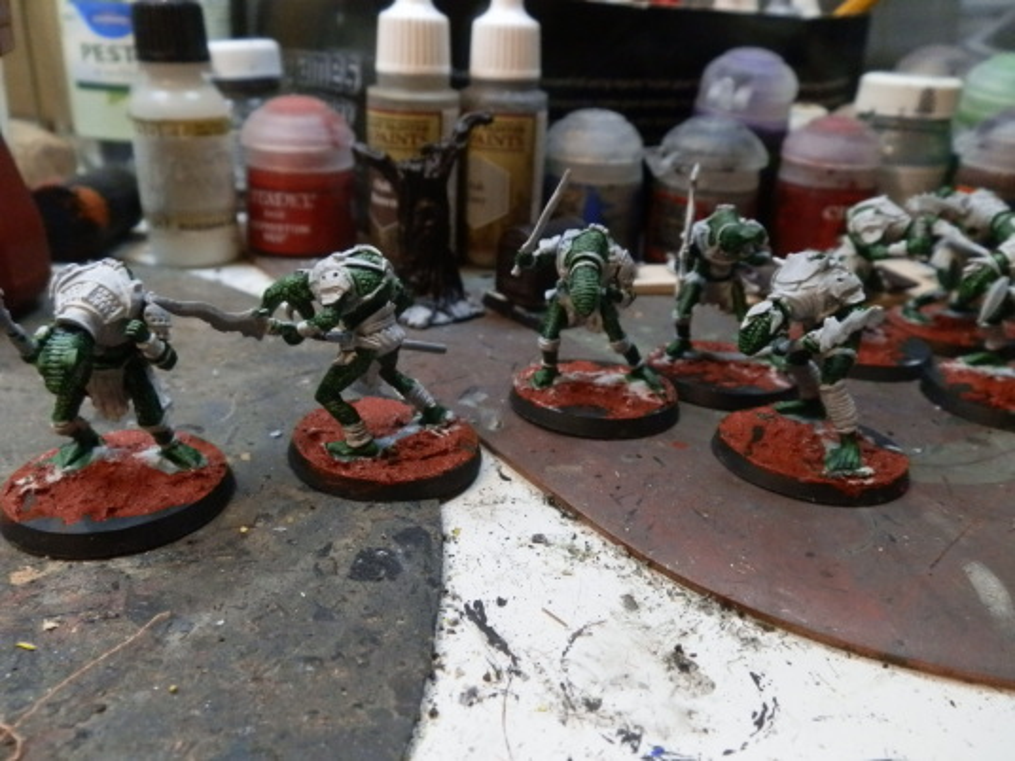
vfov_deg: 49.7
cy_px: 380
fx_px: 821
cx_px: 508
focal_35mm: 28
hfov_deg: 63.4
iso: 400
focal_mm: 5
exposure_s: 1/160
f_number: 3.1
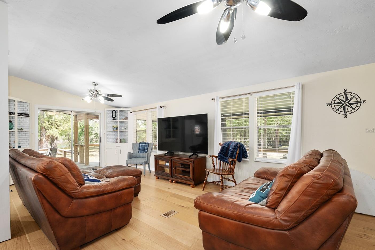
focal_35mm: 16
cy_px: 130
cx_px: 175
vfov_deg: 73.7
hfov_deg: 96.6
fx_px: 167
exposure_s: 1/5
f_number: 7.1
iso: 400
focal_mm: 14
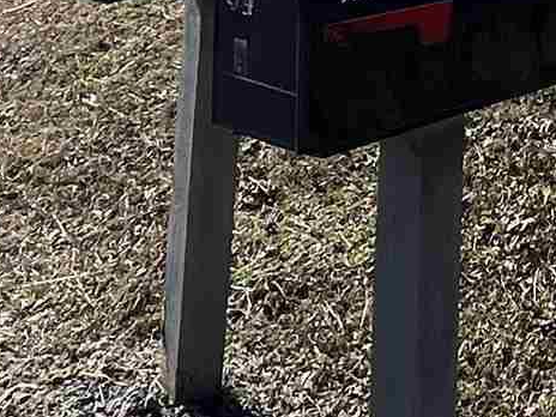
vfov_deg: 14.2
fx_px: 1381
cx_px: 731
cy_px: -437
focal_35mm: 86
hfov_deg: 20.7
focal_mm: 1.57
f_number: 1.8
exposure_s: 1/1248
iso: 32
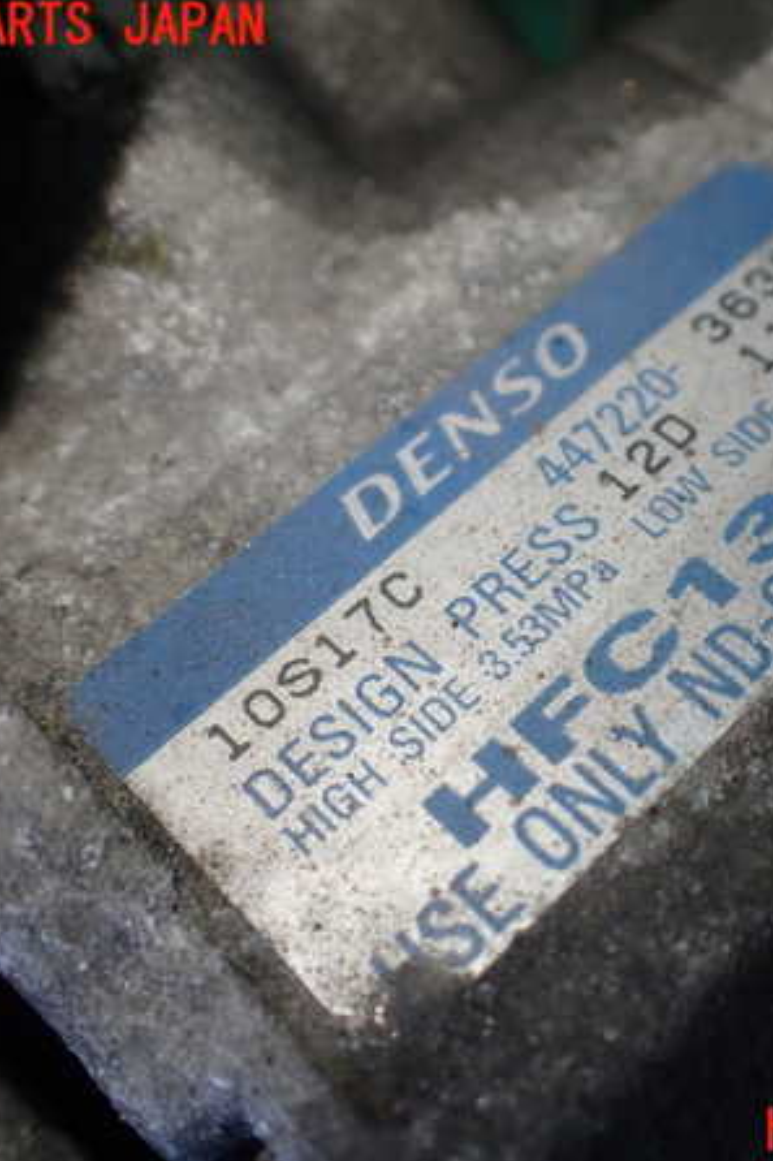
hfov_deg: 31.3
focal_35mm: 42
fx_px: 1354
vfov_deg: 46.4
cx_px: 573
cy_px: 580
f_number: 2.3
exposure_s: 1/125
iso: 125
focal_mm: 5.4
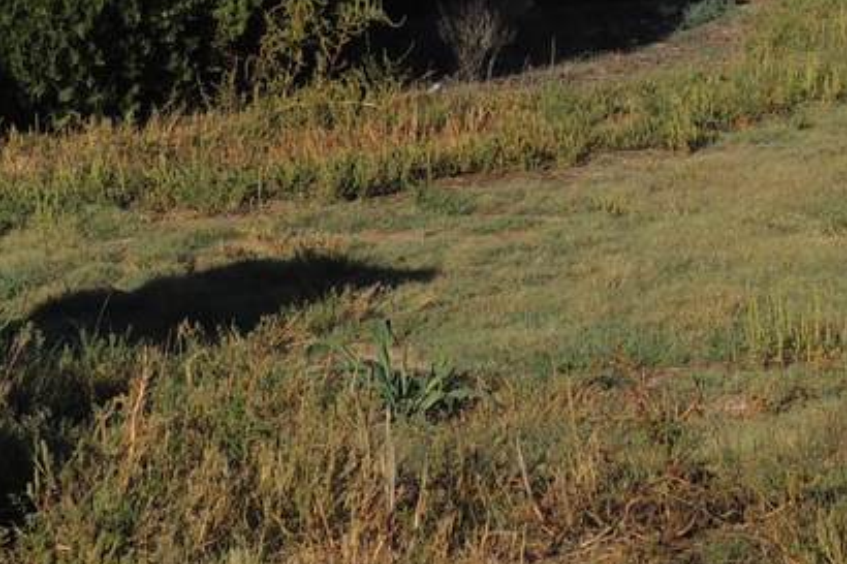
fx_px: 3057
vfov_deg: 10.2
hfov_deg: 15.0
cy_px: -283
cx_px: 1120
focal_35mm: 130
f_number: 3.7
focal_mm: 7.1
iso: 100
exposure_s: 1/1250
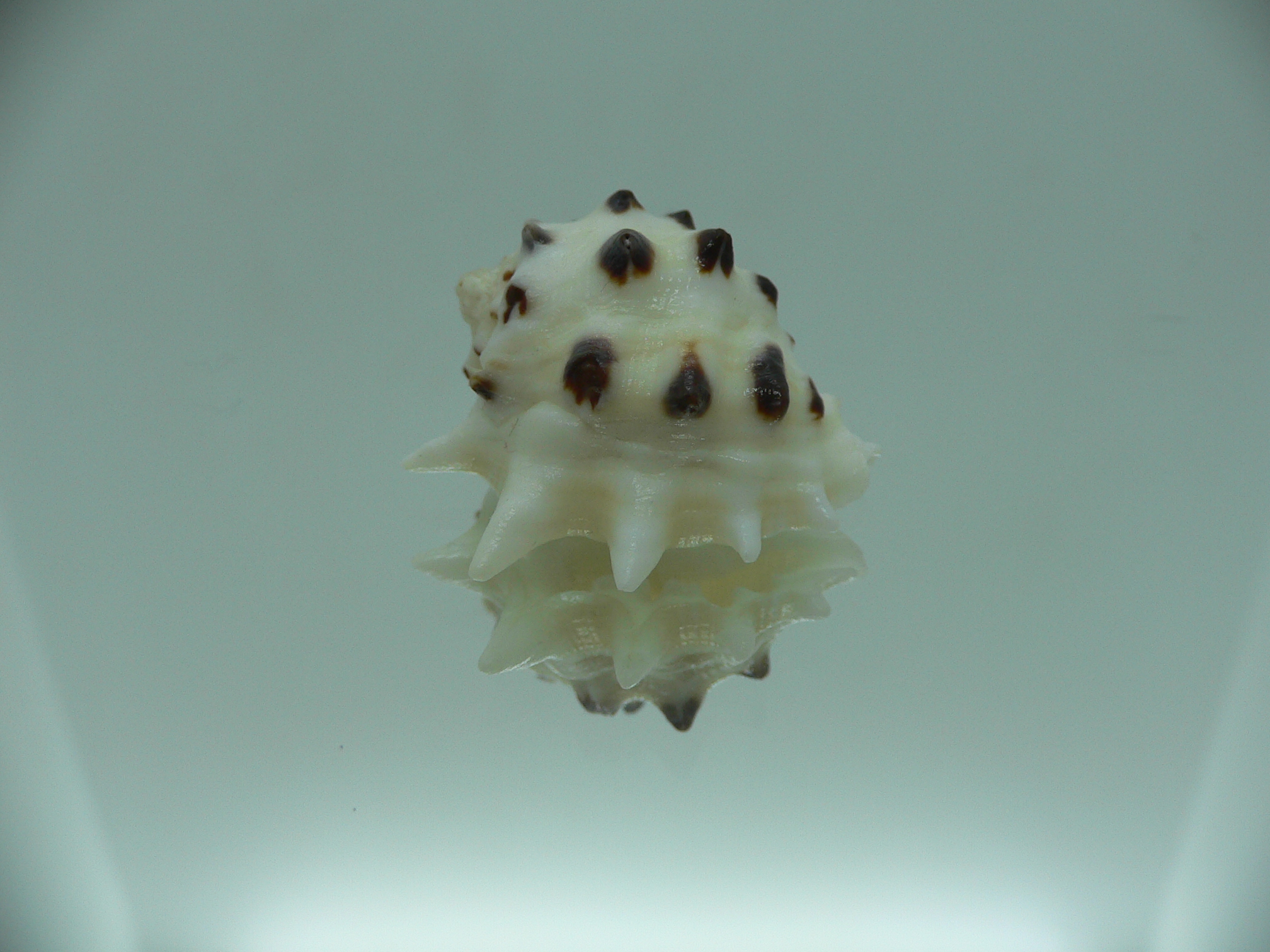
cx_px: 635
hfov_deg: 52.6
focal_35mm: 35
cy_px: 476
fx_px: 1284
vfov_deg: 40.7
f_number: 2.8
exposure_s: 1/100
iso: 80
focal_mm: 4.6
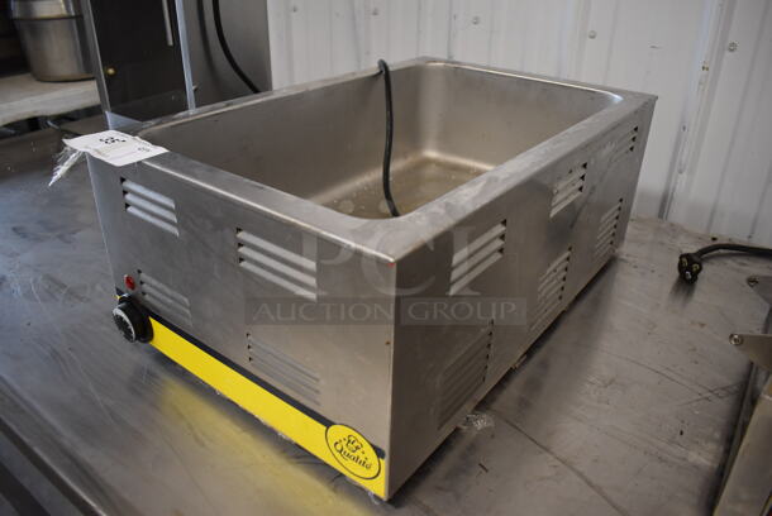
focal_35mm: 27
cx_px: 386
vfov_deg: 48.0
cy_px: 258
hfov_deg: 67.3
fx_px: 580
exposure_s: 1/125
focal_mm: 18
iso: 1250
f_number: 3.5
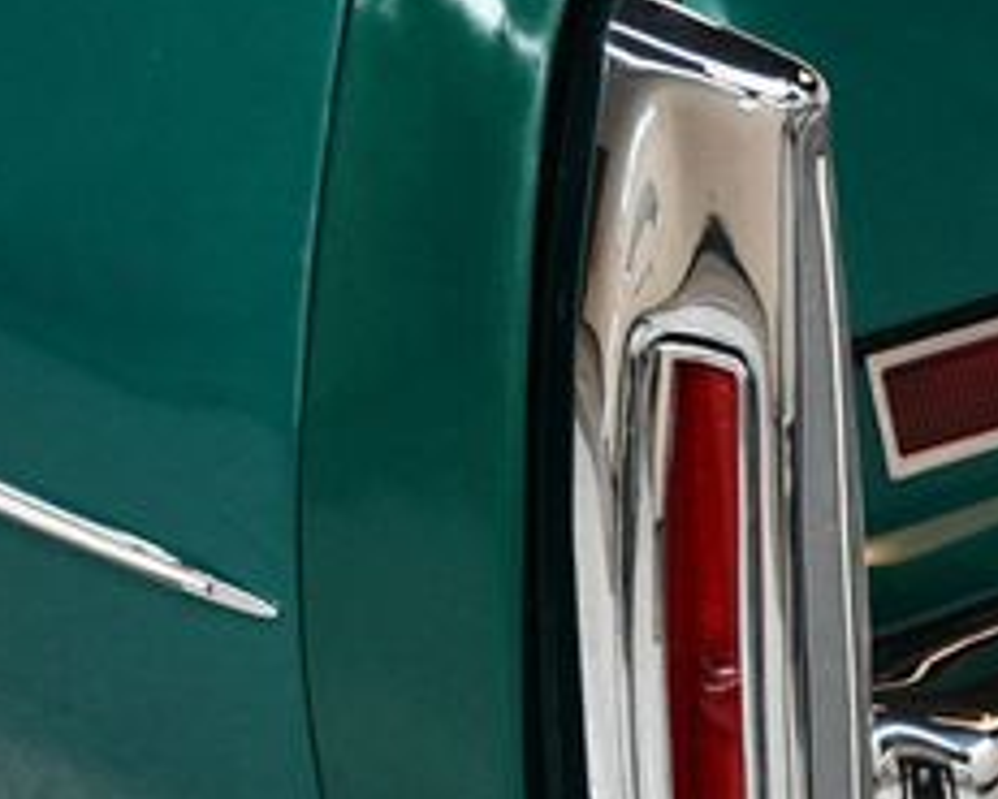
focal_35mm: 104
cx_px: 665
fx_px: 3073
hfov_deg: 18.4
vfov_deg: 14.7
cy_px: 656
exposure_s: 1/125
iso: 2000
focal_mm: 27
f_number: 4
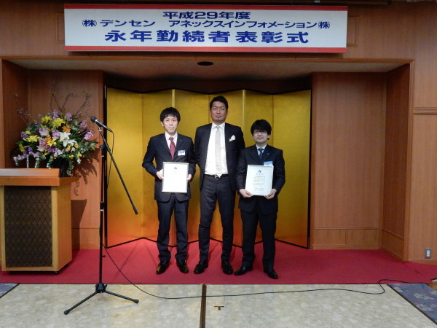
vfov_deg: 46.8
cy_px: 164
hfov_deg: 60.0
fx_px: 379
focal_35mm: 30
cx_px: 218
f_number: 4
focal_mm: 5.4
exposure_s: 1/15
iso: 200
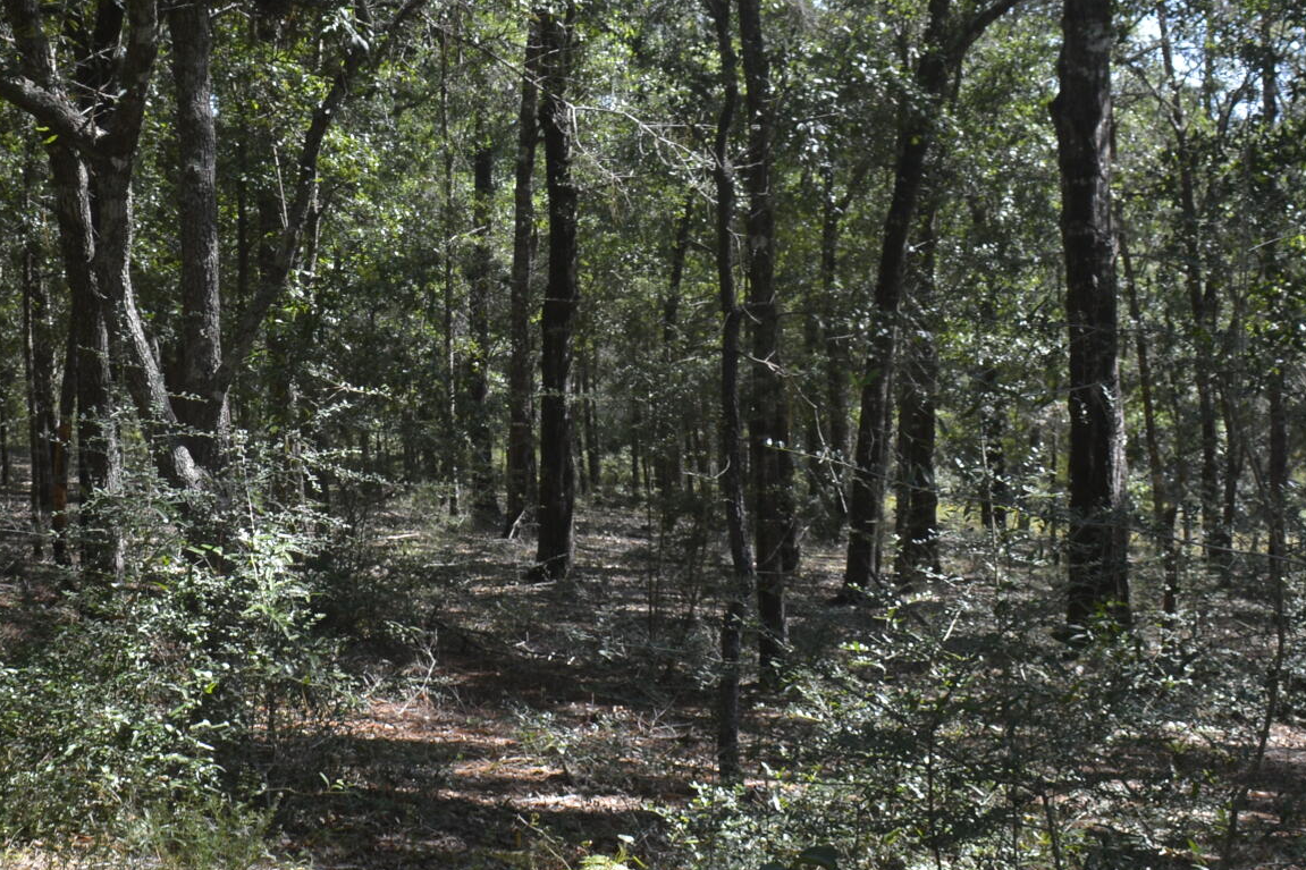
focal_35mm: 86
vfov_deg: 15.9
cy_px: 356
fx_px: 3119
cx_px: 371
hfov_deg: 23.5
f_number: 6.3
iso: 200
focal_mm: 22
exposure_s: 1/160
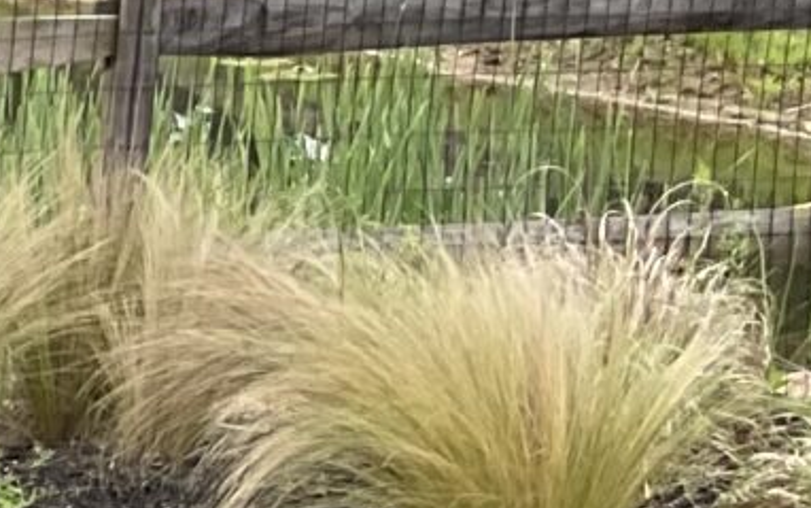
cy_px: 1078
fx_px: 4554
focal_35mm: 206
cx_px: -1386
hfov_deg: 8.8
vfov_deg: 6.2
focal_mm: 3
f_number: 1.8
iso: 16
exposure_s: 1/307
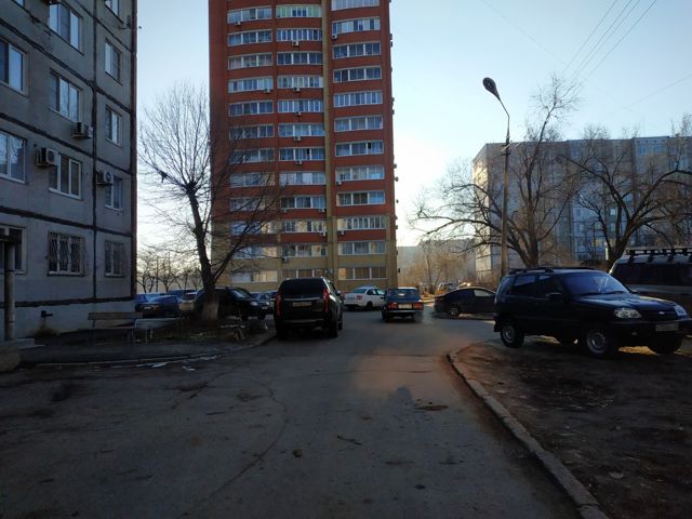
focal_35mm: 24
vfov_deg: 56.8
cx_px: 346
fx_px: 480
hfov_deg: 71.6
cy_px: 260
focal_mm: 3.94
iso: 250
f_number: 1.9
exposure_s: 1/2863
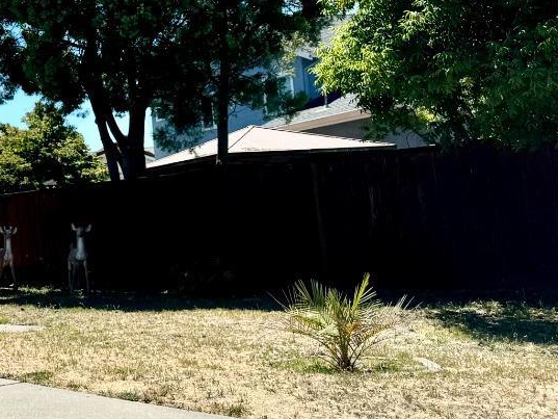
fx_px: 1080
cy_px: 167
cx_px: -207
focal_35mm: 67
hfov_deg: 24.5
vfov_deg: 21.9
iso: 80
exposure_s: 1/4950
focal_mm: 6.76
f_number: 1.78
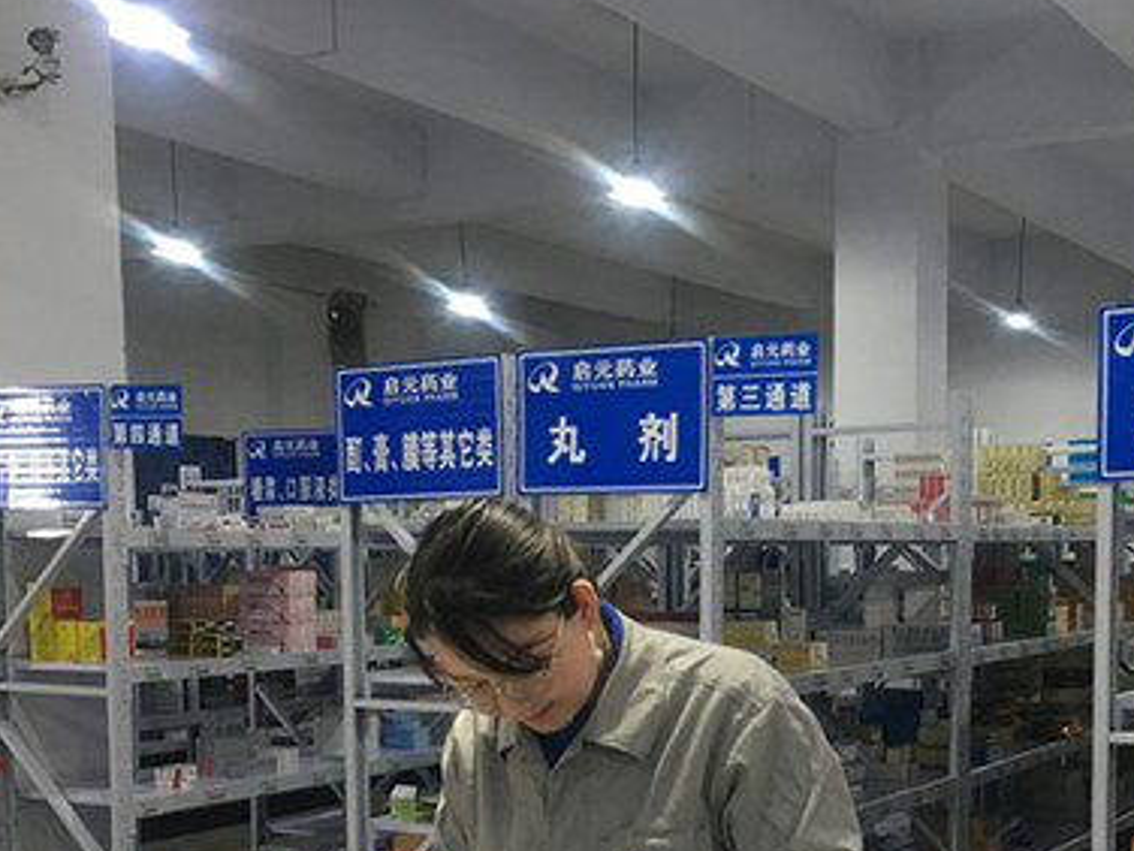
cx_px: 594
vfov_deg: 26.4
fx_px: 1769
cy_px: 720
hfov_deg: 35.5
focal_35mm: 54
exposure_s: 1/17
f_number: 2.2
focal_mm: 4.15
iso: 64
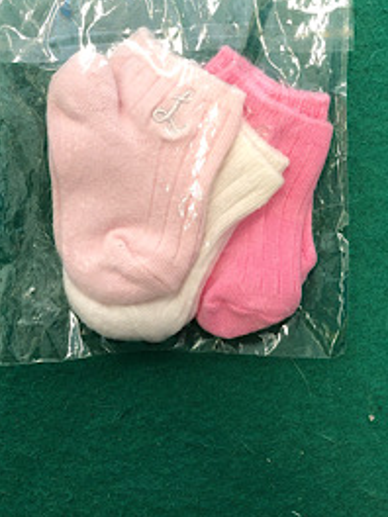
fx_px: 792
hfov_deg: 27.5
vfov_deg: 35.8
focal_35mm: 53
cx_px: 207
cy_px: 166
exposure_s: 1/20
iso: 40
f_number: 1.8
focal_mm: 3.99
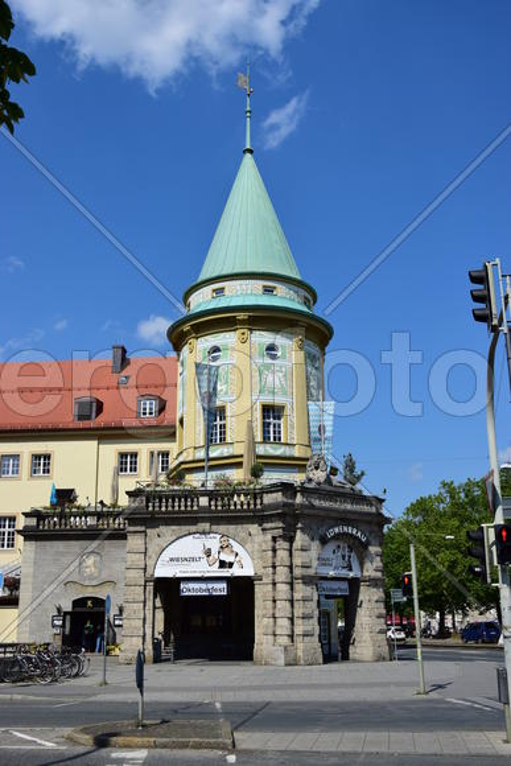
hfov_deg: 35.5
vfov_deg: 51.3
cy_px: 383
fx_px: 798
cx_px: 256
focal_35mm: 38
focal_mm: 25
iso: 100
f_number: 9
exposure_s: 1/320
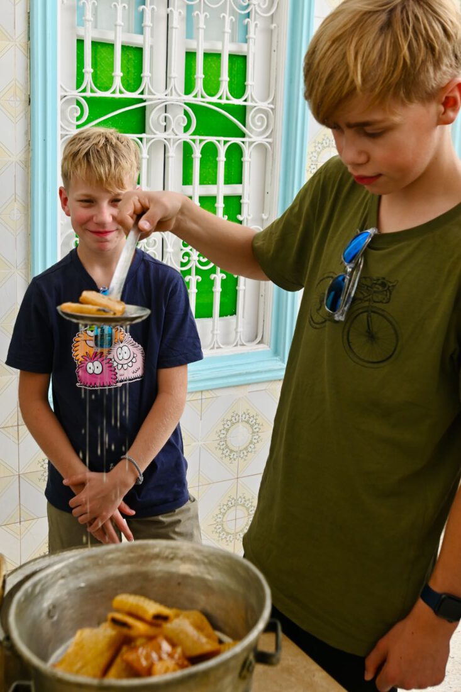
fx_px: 692
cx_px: 230
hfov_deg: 36.9
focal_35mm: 36
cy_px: 346
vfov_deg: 53.1
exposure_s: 1/250
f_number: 5
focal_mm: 24
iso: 200
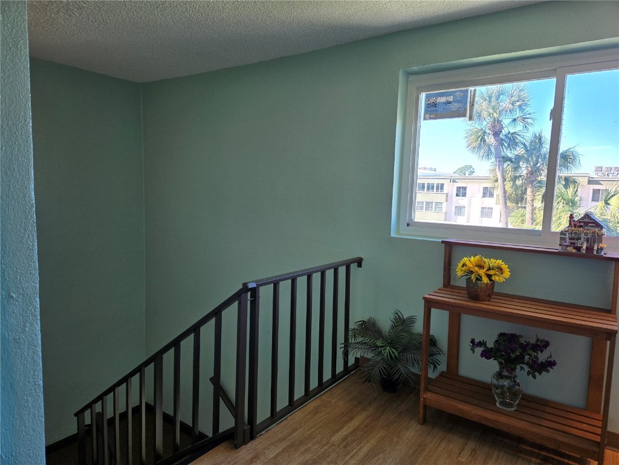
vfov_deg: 58.9
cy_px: 232
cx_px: 310
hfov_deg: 73.9
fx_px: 411
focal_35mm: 23
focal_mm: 5.4
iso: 80
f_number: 1.8
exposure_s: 1/180
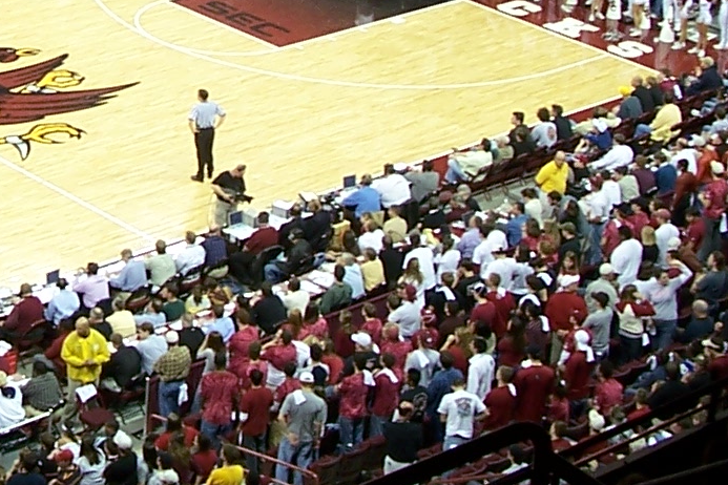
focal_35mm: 121
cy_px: -14
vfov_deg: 11.2
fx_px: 2447
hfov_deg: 16.4
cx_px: -82
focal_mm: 6
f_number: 2.8
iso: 80
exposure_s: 1/30
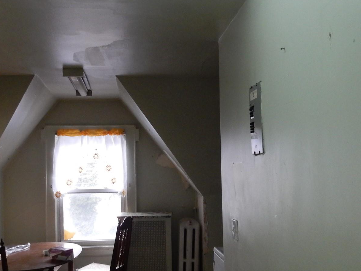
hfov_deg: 43.9
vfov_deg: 33.6
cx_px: 177
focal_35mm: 43
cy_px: 149
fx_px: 448
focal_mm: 4.5
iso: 360
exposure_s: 1/30
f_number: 3.7
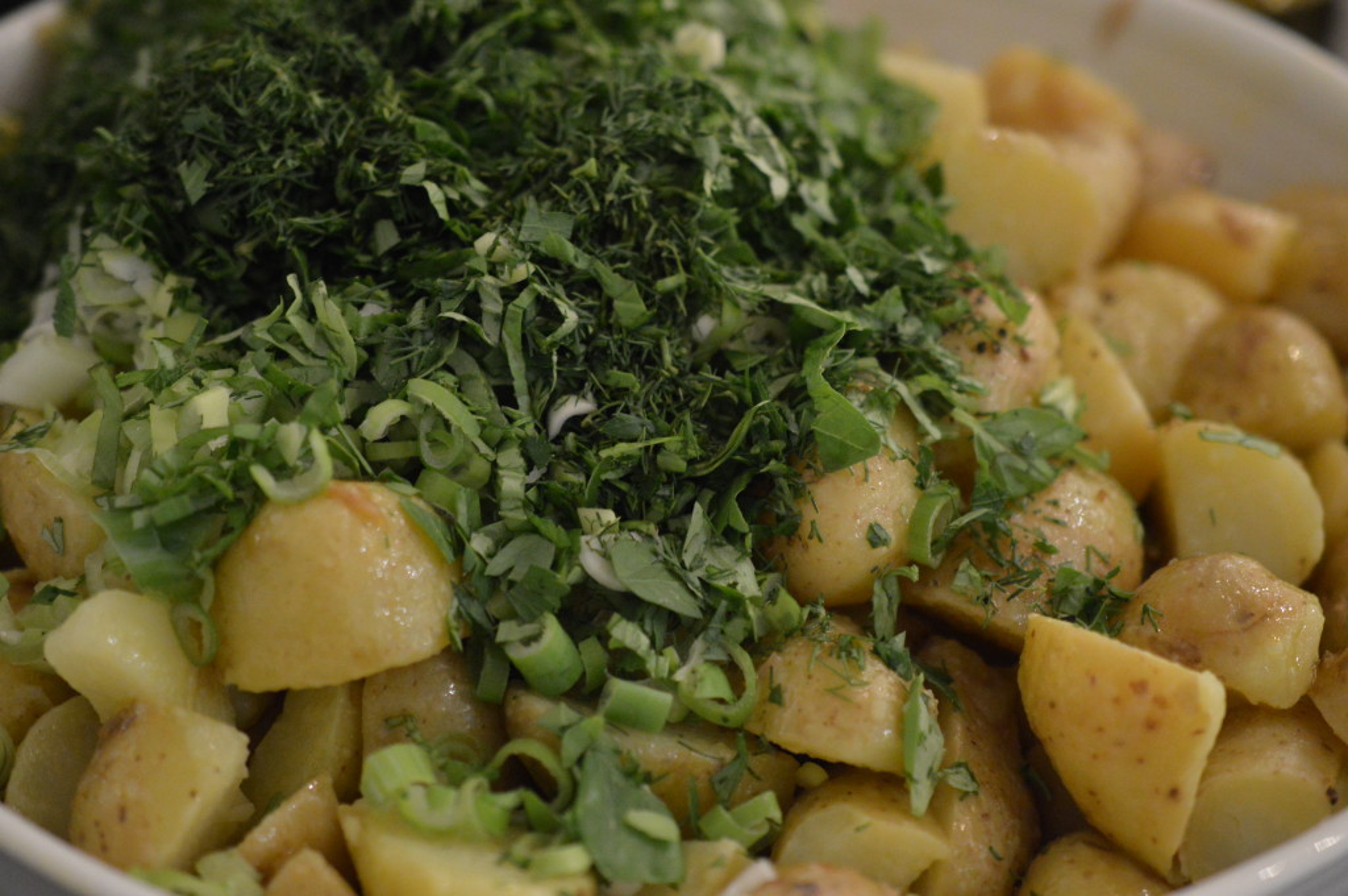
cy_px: 448
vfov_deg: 22.6
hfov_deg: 33.4
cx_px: 674
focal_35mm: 60
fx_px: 2244
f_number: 3
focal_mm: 40
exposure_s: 1/60
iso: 2800
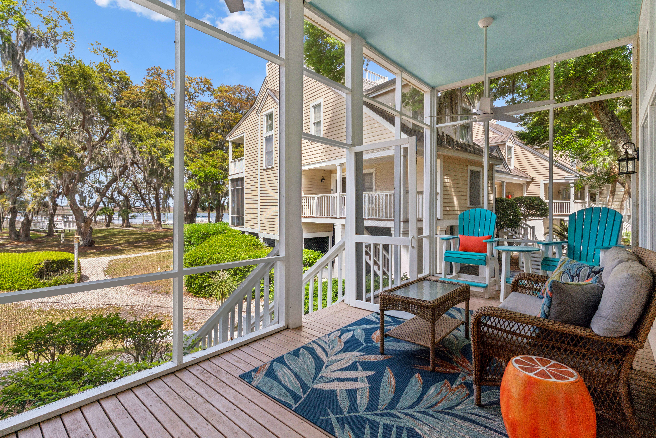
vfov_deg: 70.5
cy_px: 219
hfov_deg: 93.3
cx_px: 328
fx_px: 310
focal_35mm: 17
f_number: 8
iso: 250
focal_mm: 17
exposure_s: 1/640
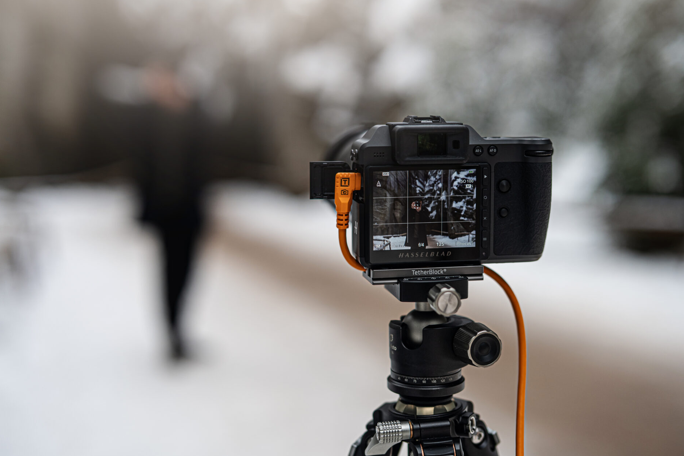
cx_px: 338
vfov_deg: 26.5
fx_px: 969
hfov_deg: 38.9
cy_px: 225
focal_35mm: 51
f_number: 1.8
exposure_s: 1/500
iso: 160
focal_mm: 50
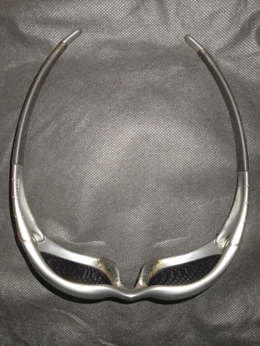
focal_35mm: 27
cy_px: 173
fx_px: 270
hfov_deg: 51.5
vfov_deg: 65.2
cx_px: 130
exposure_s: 1/20
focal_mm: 3.98
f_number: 1.8
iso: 1044
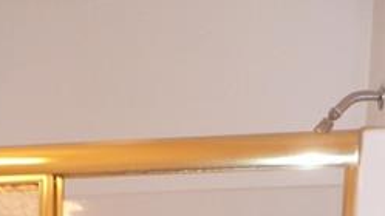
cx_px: 26
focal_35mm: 94
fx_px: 960
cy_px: 540
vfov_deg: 10.7
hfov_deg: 22.1
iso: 160
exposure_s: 1/30
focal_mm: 4.6
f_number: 3.3
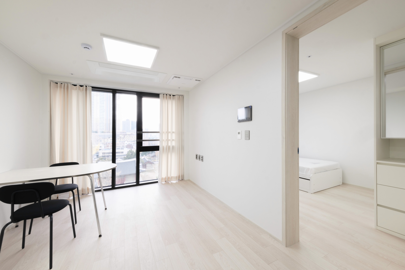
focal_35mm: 13
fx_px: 146
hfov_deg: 108.3
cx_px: 202
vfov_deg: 85.4
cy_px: 135
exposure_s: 1/4
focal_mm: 8.9
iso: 160
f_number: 16
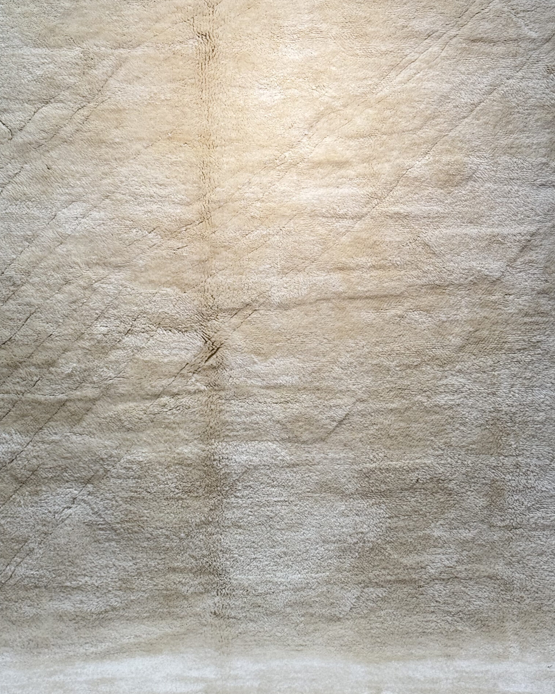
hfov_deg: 24.2
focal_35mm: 63
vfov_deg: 29.8
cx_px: 237
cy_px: 232
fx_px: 1294
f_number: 1.78
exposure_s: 1/50
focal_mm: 6.76
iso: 50
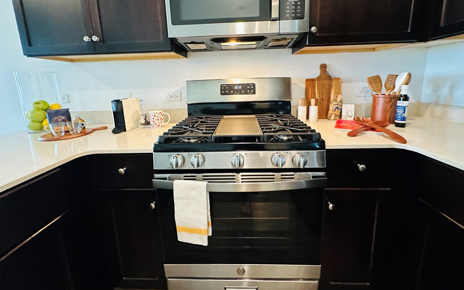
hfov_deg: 101.5
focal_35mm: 15
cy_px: 115
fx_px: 190
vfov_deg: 73.9
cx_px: 234
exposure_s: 1/60
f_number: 2.2
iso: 800
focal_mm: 2.22
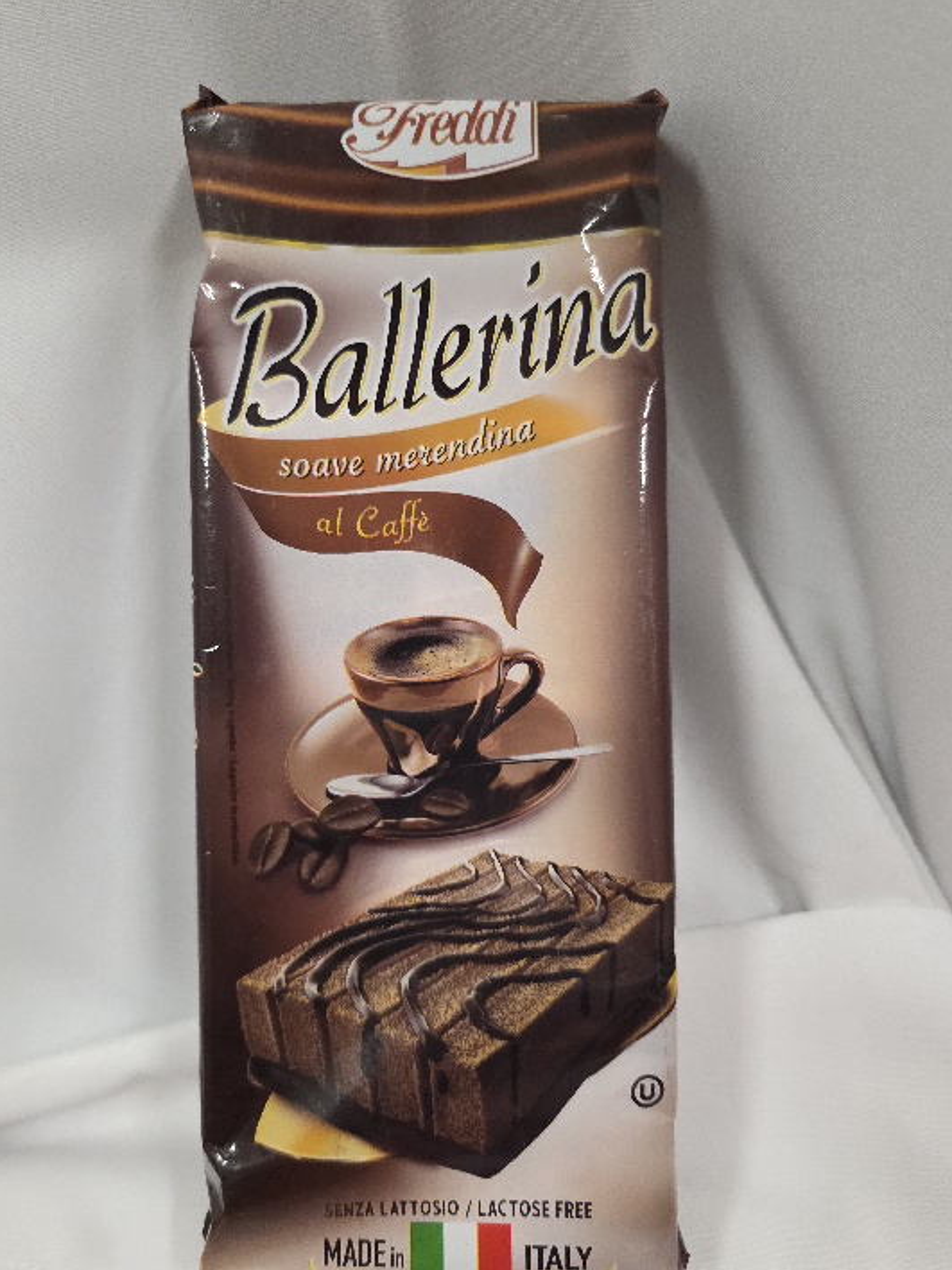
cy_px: 624
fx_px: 953
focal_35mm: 26
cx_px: 416
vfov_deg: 67.3
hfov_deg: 52.9
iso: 640
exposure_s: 1/101
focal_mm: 6.3
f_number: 1.7
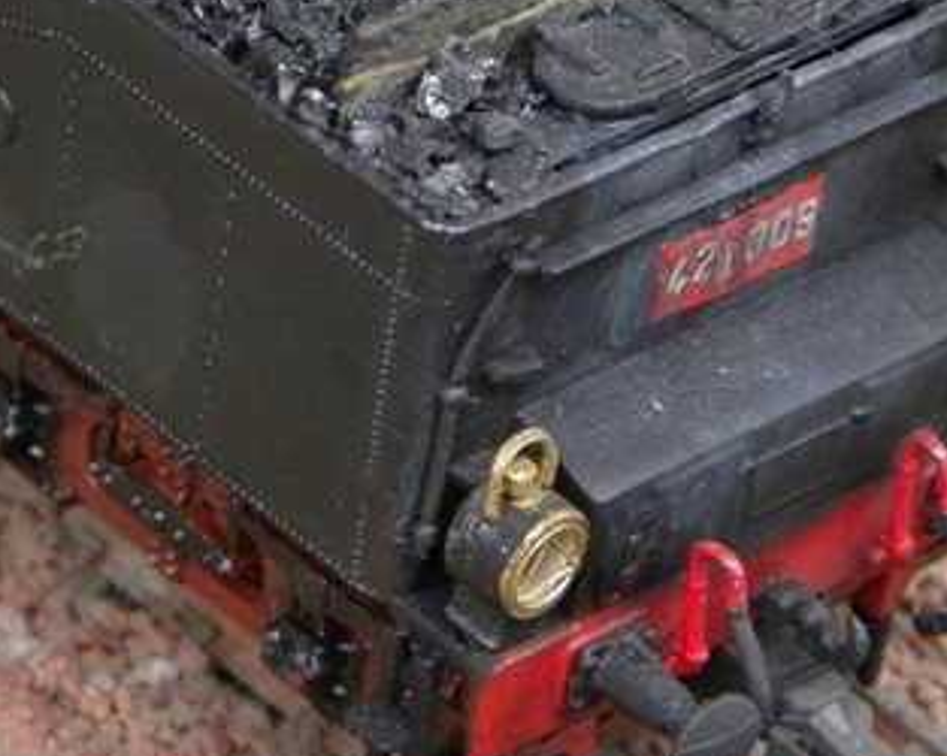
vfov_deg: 5.1
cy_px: 212
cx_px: 312
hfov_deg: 6.3
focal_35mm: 306
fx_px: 8571
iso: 228
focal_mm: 23
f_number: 4.5
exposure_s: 1/64.2
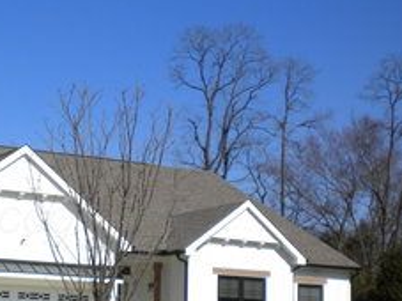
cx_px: 89
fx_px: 917
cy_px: 220
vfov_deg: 18.5
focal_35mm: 79
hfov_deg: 24.4
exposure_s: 1/1000
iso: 80
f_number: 4.6
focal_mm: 6.3
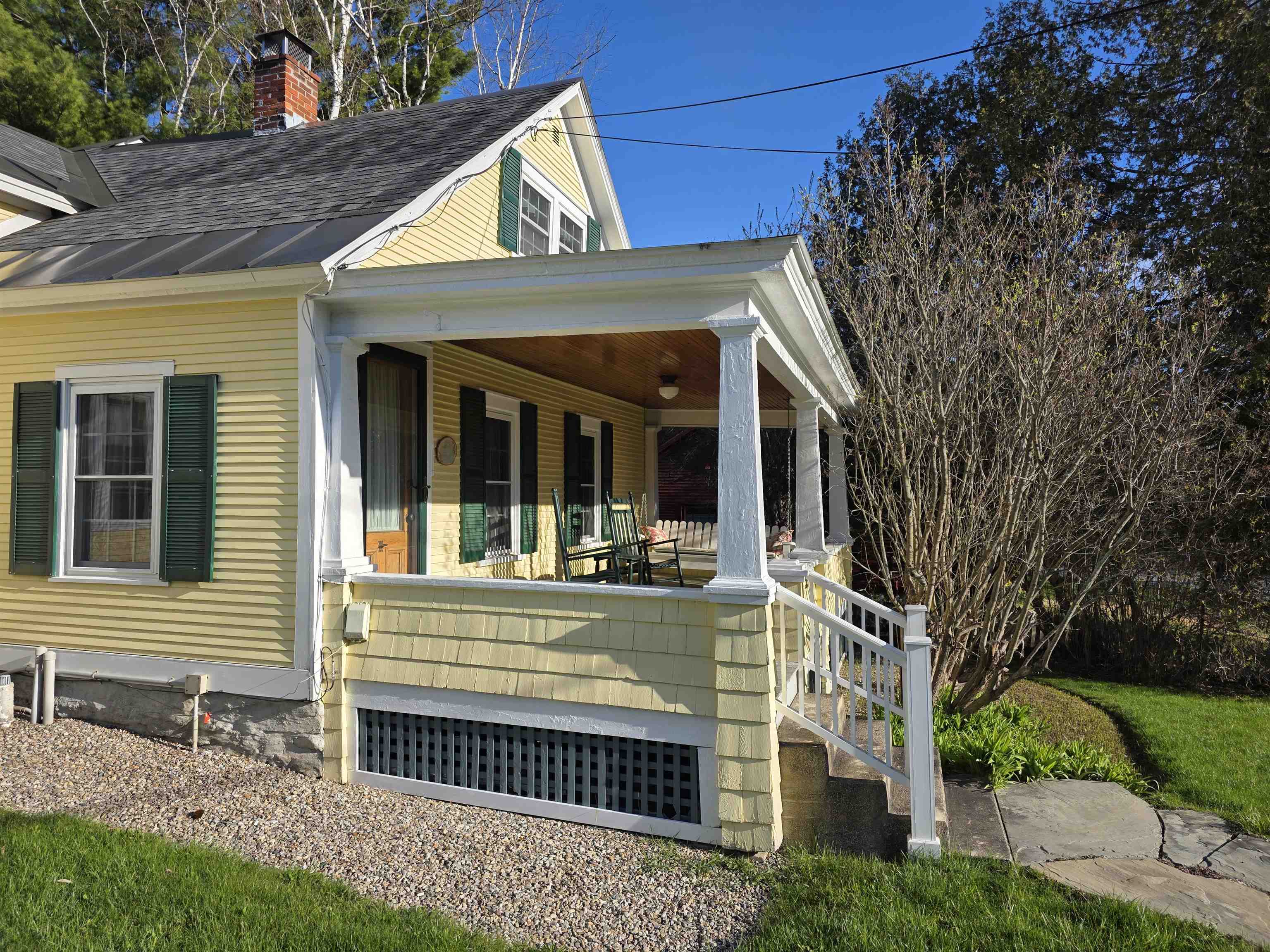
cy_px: 476
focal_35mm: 23
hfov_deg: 73.9
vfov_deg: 58.9
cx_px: 635
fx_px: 844
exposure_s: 1/4237
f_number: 1.7
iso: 80
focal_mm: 6.3
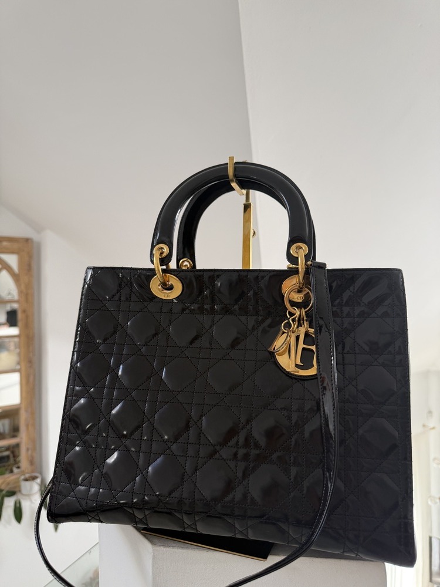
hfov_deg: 56.8
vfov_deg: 71.6
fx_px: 407
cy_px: 294
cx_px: 220
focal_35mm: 24
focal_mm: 6.76
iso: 100
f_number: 1.78
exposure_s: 1/121
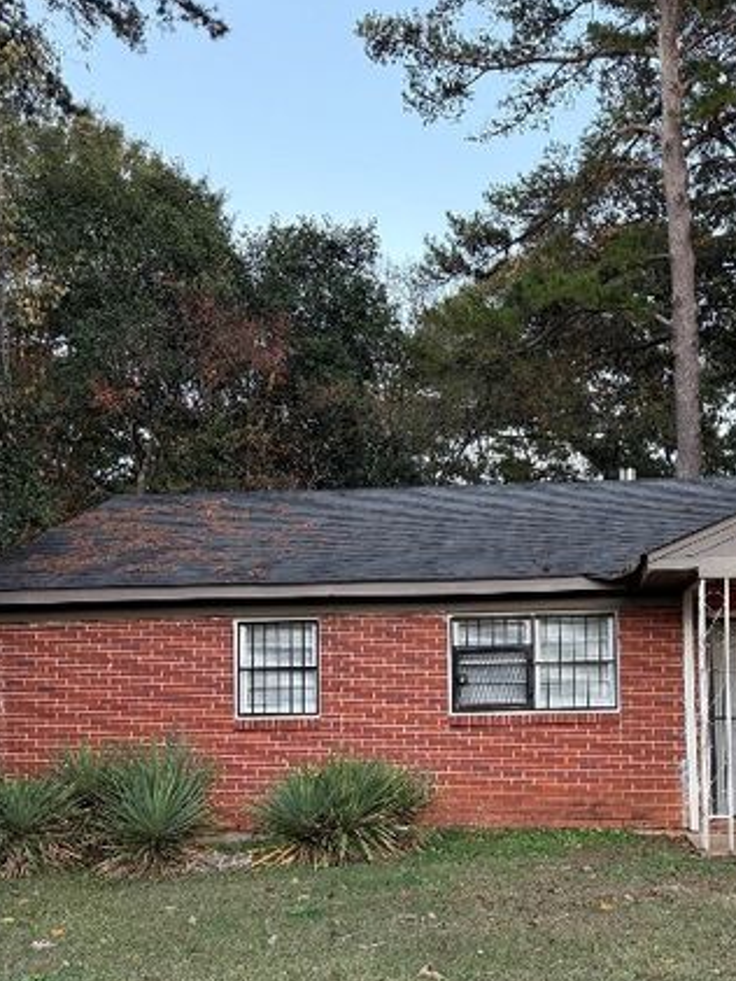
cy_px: 689
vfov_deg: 47.8
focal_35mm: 38
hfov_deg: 37.3
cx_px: 498
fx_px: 1077
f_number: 1.78
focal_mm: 6.76
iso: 200
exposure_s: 1/134
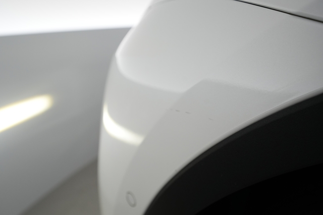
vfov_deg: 46.4
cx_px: 162
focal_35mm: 28
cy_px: 108
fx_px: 251
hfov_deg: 65.5
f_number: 5
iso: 1000
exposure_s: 1/100
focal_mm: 28
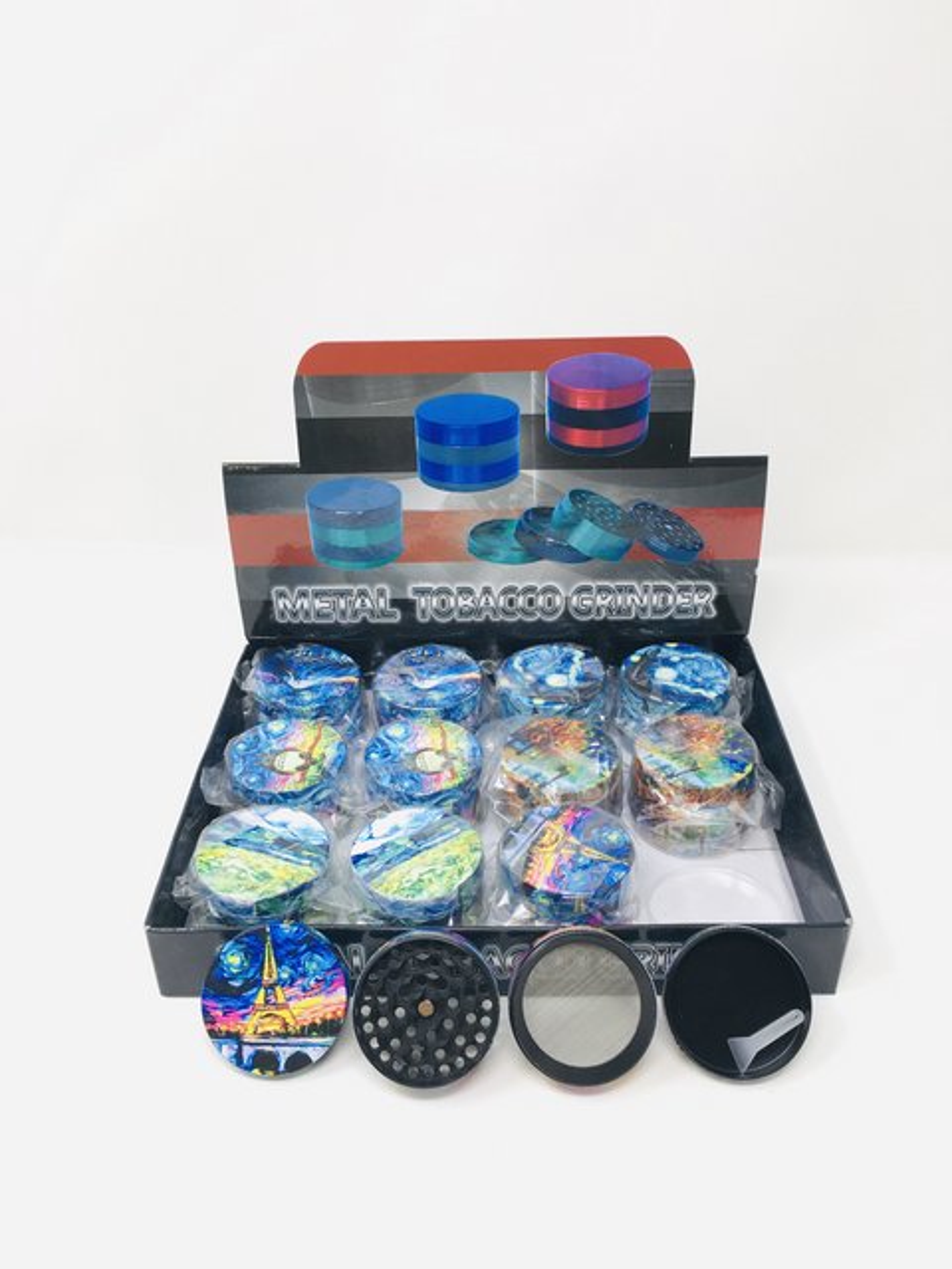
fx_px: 1063
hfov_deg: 48.2
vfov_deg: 61.7
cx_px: 476
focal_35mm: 29
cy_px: 634
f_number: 2.2
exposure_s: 1/40
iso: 25
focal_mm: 4.15
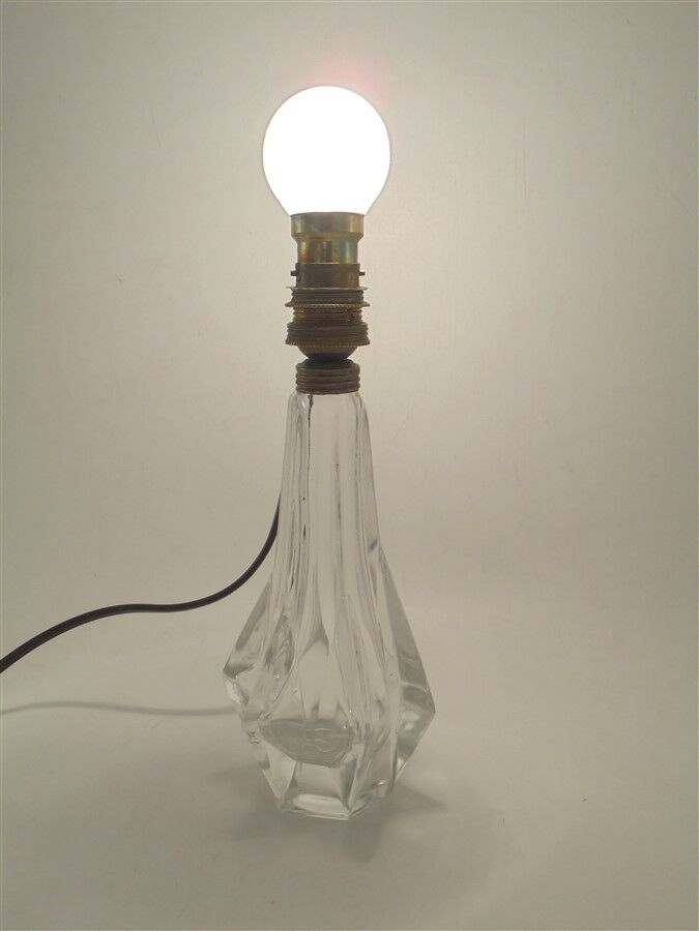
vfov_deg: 49.0
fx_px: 1023
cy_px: 466
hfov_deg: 37.7
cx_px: 350
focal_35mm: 38
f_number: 4.2
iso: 100
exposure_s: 1/40
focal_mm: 6.9
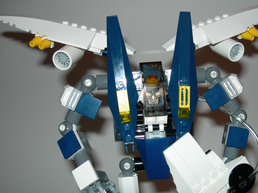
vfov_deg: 30.9
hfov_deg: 40.3
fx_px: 350
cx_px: 150
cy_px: 105
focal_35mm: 47
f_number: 2.8
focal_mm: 7.8
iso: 50
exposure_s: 1/60.1
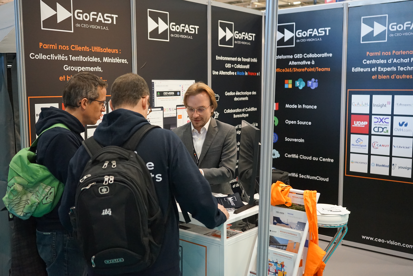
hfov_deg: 49.6
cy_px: 138
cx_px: 206
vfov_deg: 34.2
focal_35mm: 39
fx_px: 447
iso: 5000
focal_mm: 39
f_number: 4
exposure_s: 1/160
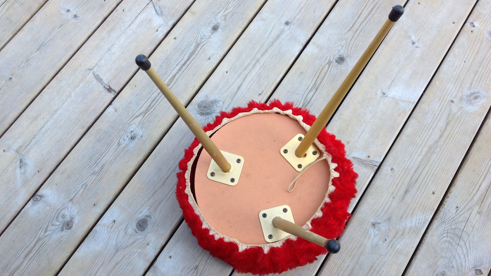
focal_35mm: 39
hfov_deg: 51.6
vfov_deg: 30.4
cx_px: 245
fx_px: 508
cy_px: 147
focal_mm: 4.28
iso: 50
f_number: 2.4
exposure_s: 1/231
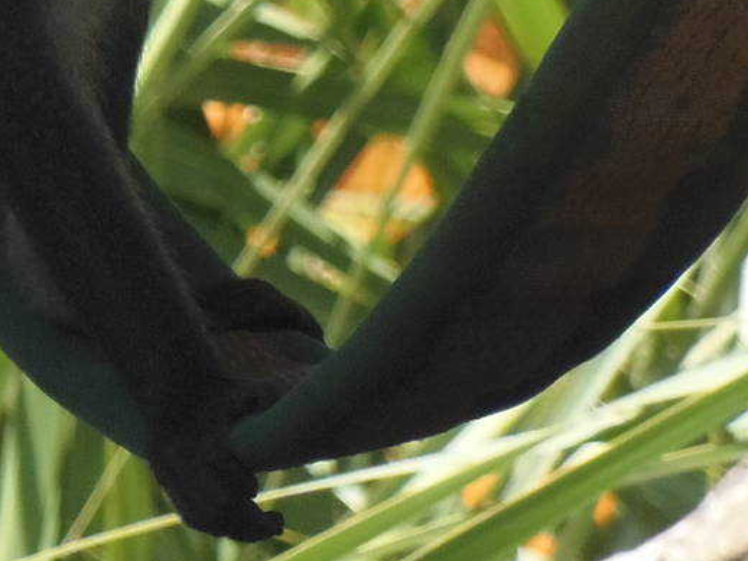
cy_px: -230
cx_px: 160
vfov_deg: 0.7
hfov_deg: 0.9
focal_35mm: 2104
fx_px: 45443
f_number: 5.3
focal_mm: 126.2
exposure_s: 1/320
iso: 250
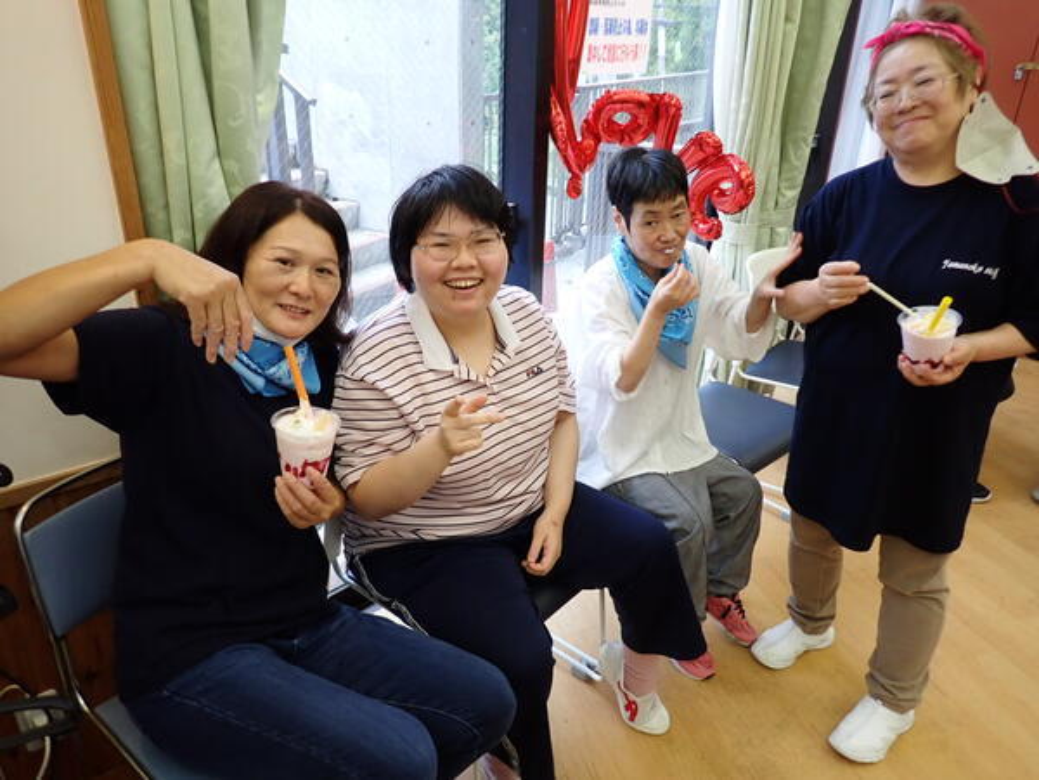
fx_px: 750
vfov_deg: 54.9
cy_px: 390
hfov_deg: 69.4
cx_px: 520
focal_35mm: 25
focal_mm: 4.5
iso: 200
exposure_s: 1/50
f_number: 2
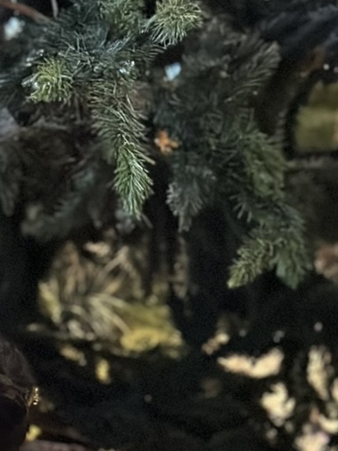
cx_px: -95
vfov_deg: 10.0
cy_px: 722
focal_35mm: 191
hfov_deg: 7.7
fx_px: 2488
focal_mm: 6.86
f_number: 1.78
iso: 1000
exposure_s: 1/30
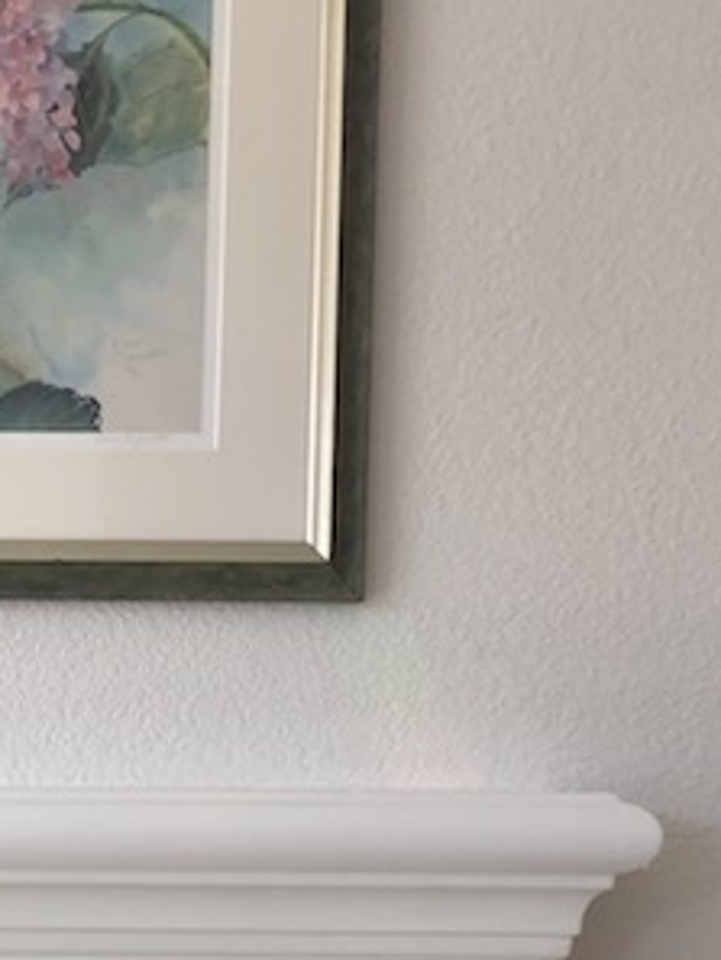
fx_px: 2442
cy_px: 962
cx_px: -304
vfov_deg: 21.5
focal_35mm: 88
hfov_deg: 15.7
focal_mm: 3.99
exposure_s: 1/120
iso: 50
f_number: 1.8
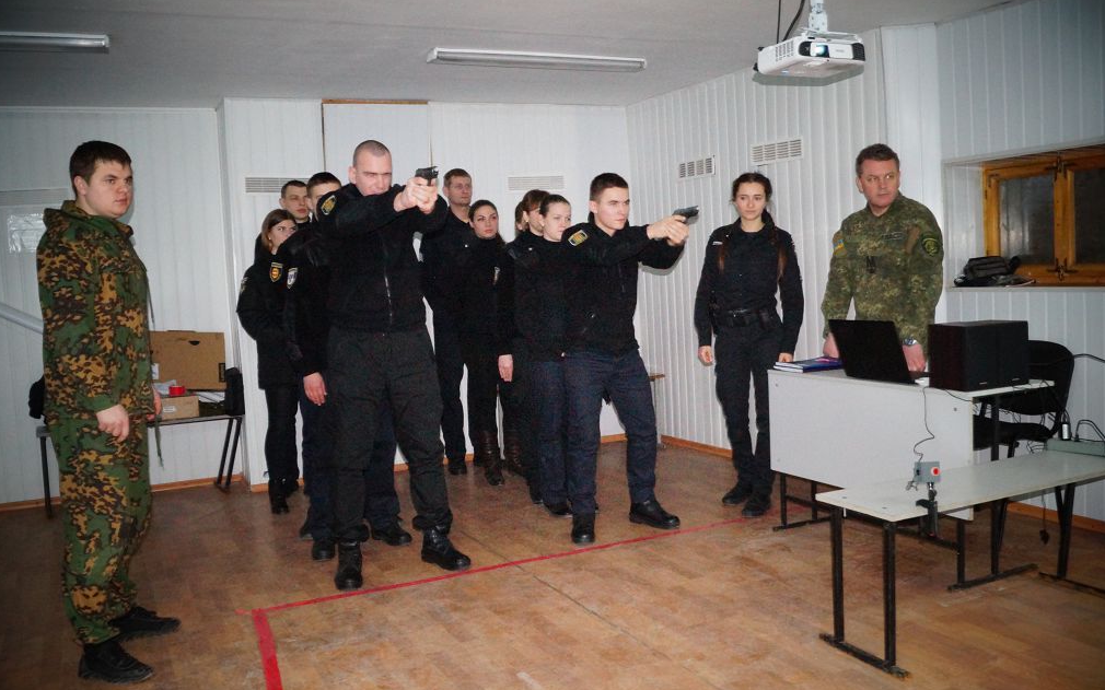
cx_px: 549
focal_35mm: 31
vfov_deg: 40.6
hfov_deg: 61.2
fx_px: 933
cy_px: 367
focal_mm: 20
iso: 3200
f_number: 16
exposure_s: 1/5
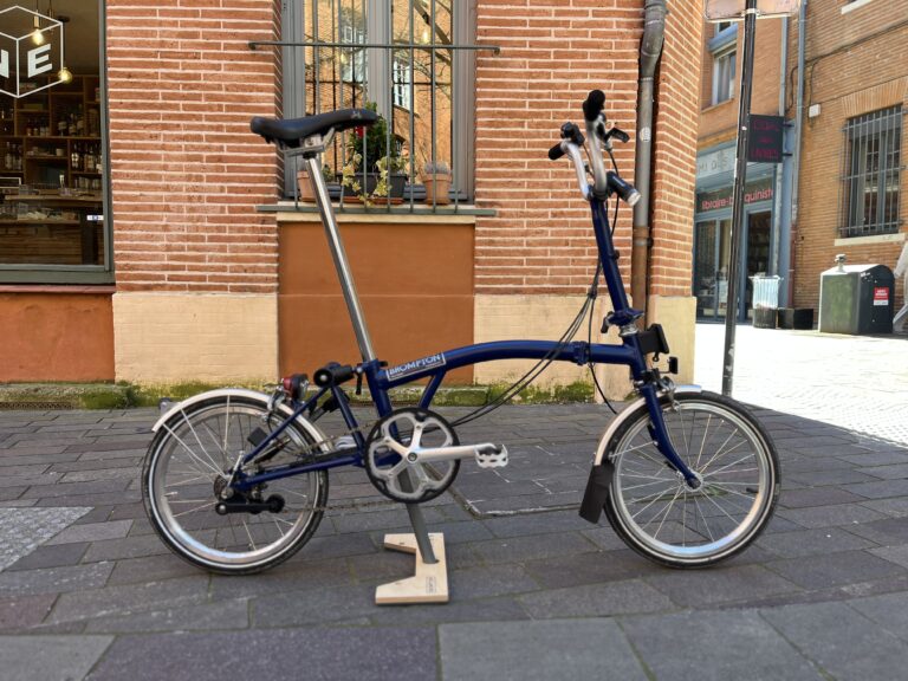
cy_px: 340
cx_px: 454
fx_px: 682
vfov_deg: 53.1
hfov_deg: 67.3
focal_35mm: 26
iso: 40
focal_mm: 5.1
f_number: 1.6
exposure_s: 1/151
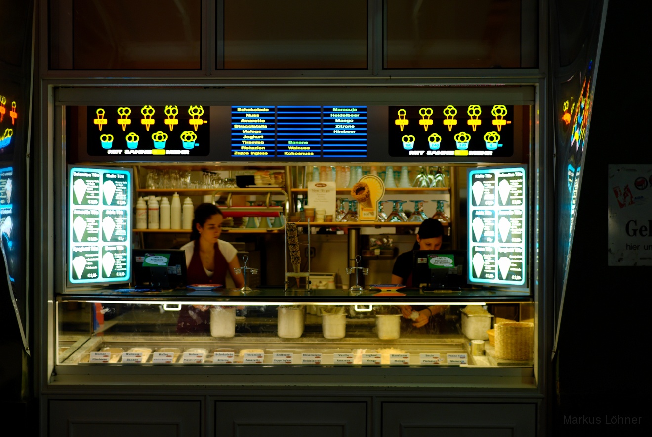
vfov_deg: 30.0
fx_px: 816
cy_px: 218
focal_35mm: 45
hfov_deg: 43.6
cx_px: 326
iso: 100
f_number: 1.7
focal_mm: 30
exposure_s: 1/60
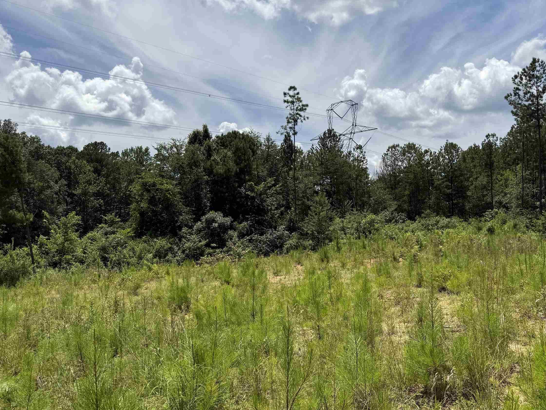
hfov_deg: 54.9
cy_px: 247
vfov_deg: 42.7
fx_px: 521
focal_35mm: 33
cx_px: 328
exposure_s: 1/6711
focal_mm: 6.76
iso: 80
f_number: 1.78
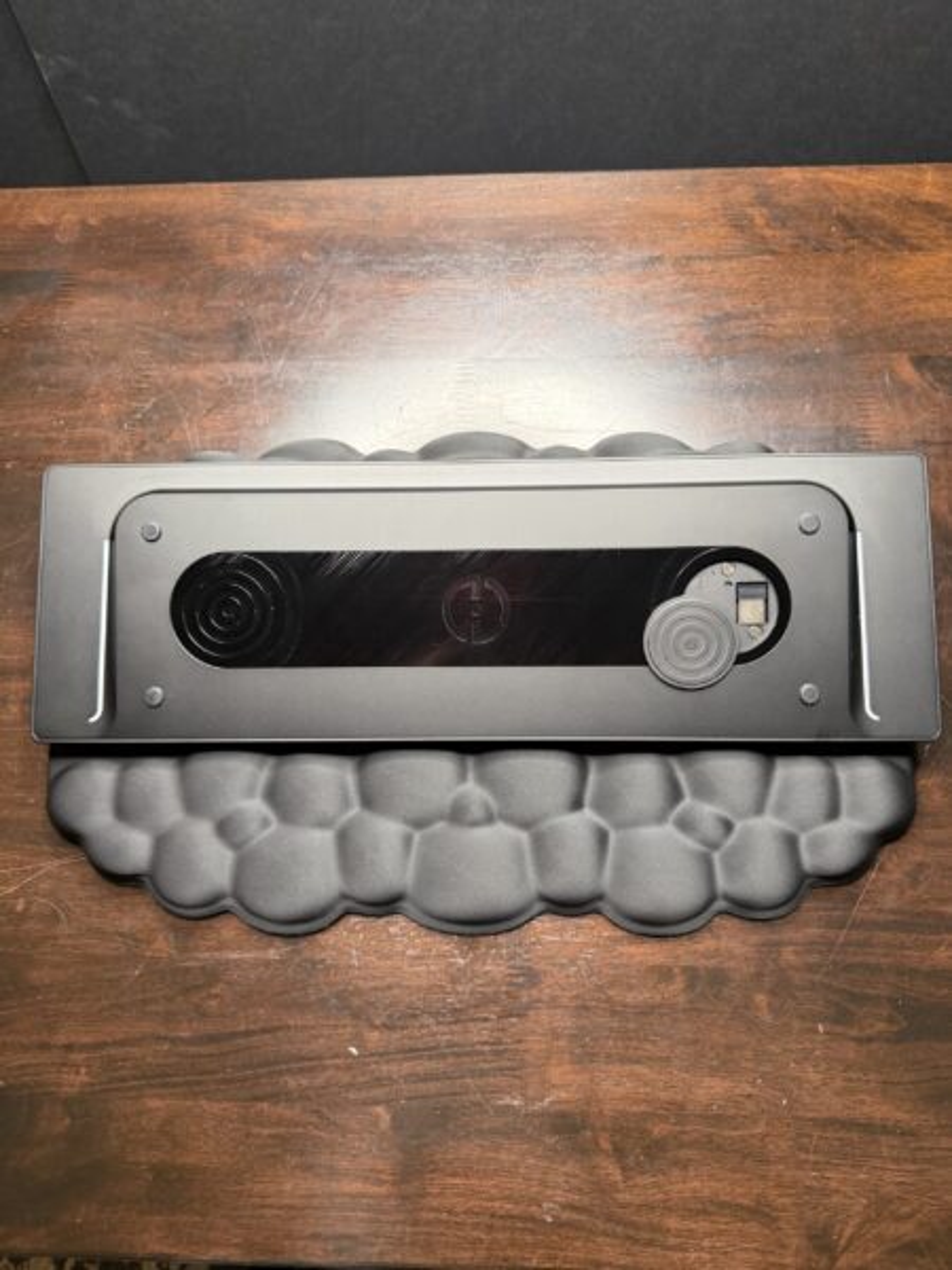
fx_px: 880
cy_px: 635
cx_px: 476
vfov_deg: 71.6
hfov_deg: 56.8
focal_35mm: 24
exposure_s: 1/60
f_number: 1.78
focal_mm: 6.76
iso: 200
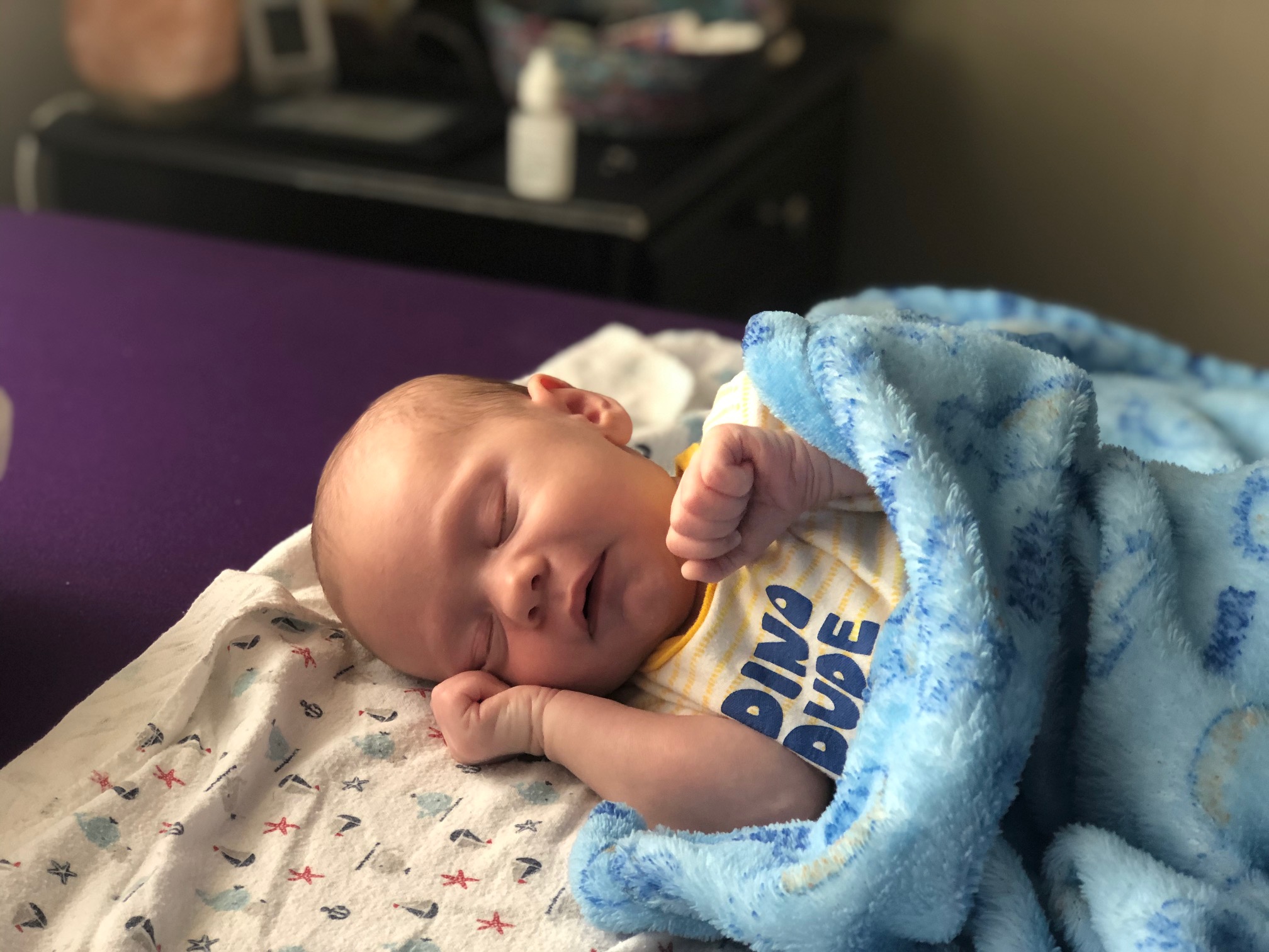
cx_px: 634
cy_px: 476
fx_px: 2090
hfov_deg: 33.8
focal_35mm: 57
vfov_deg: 25.7
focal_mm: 6.6
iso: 50
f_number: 2.8
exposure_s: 1/30
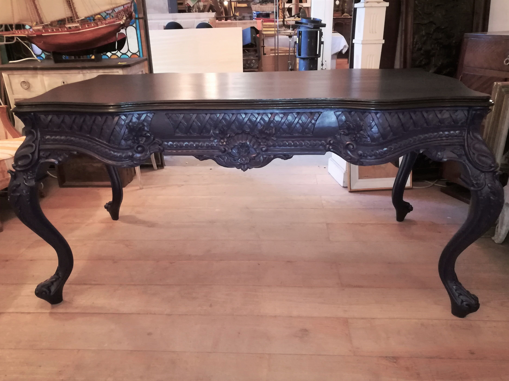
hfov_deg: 67.3
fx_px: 382
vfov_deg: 53.1
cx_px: 254
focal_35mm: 26
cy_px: 190
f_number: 2.2
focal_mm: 3.83
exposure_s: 1/20
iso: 500
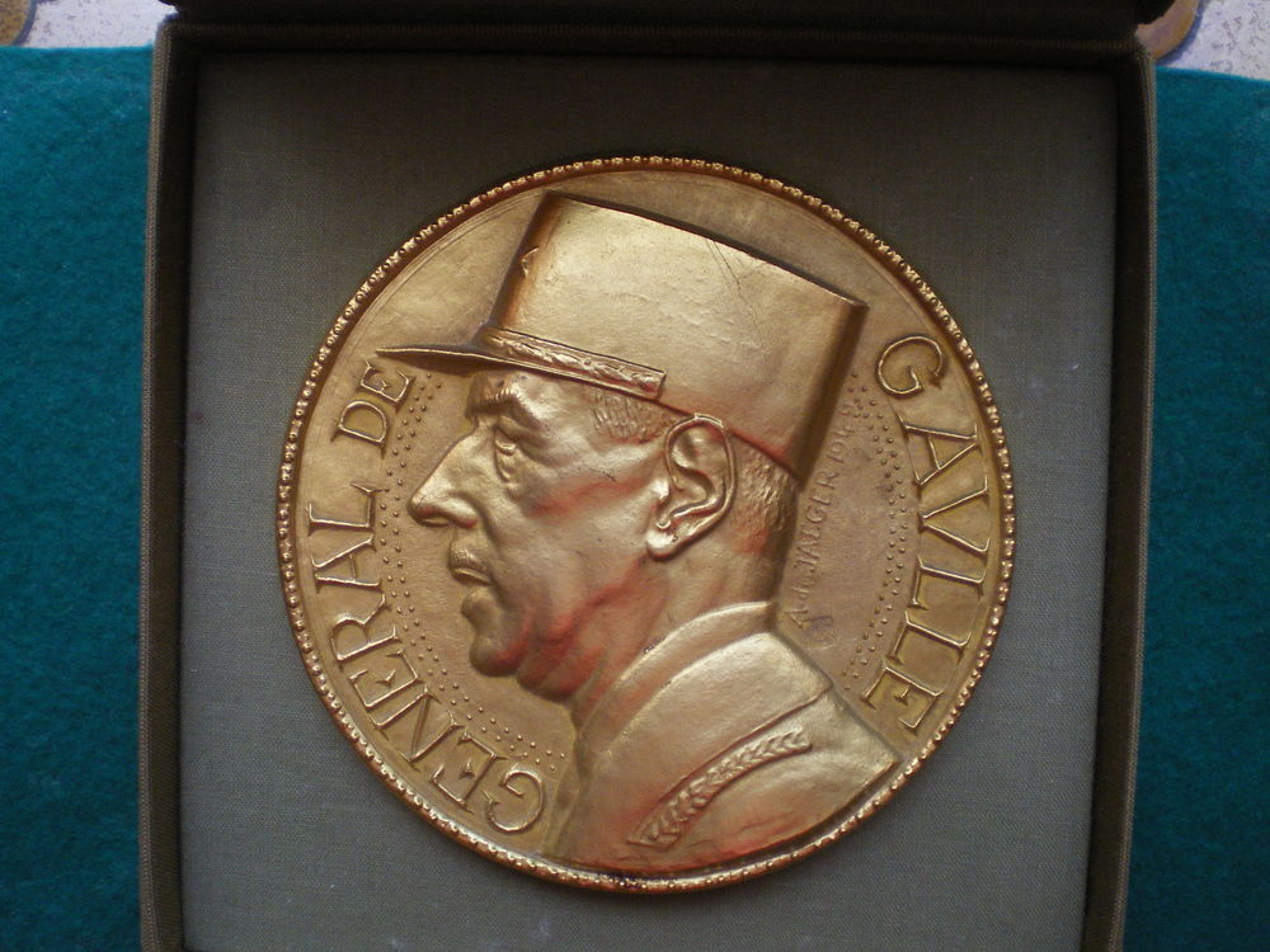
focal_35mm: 38
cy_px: 476
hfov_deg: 49.0
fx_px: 1394
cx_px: 635
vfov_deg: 37.7
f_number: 3.1
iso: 250
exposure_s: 1/50
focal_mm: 6.3
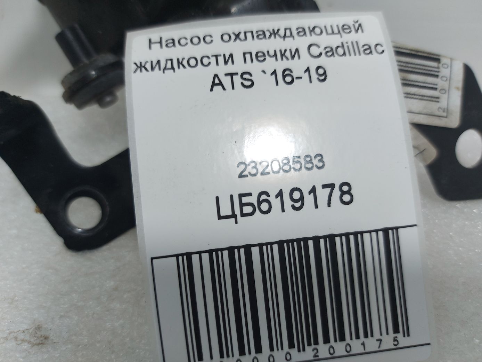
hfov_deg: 71.6
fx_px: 334
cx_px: 241
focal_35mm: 24
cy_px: 181
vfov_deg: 56.8
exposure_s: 1/100
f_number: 1.8
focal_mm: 5.23
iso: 50
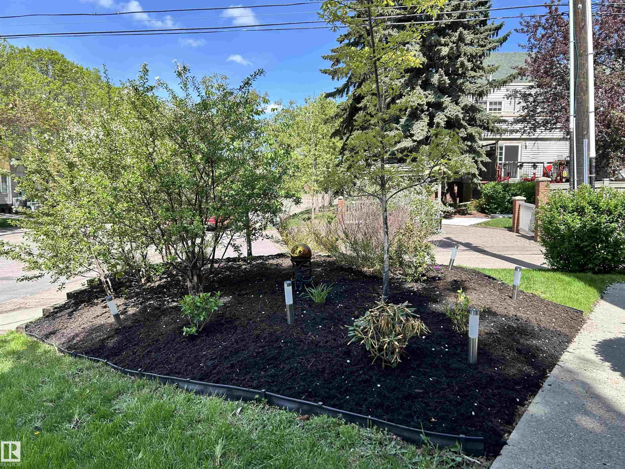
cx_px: 312
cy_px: 234
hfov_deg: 67.3
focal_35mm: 26
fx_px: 469
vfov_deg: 53.1
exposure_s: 1/1412
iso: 50
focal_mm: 5.7
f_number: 1.5
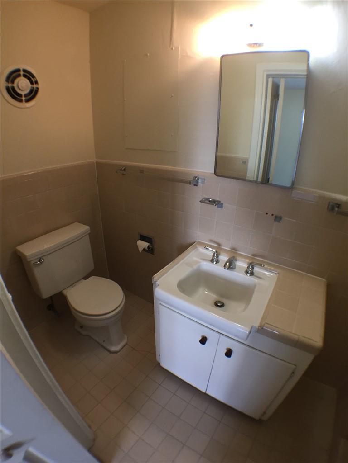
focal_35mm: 29
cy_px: 232
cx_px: 174
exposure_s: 1/30
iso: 100
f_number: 2.2
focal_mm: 4.15
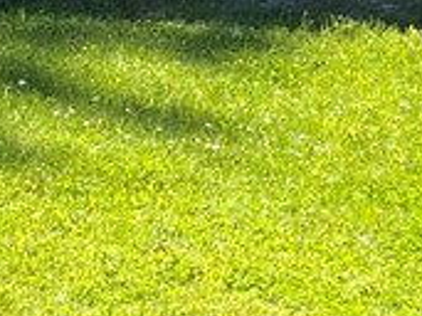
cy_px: -595
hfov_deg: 10.1
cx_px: -750
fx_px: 1900
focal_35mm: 156
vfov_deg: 8.2
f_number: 1.8
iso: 32
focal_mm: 4.25
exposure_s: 1/877
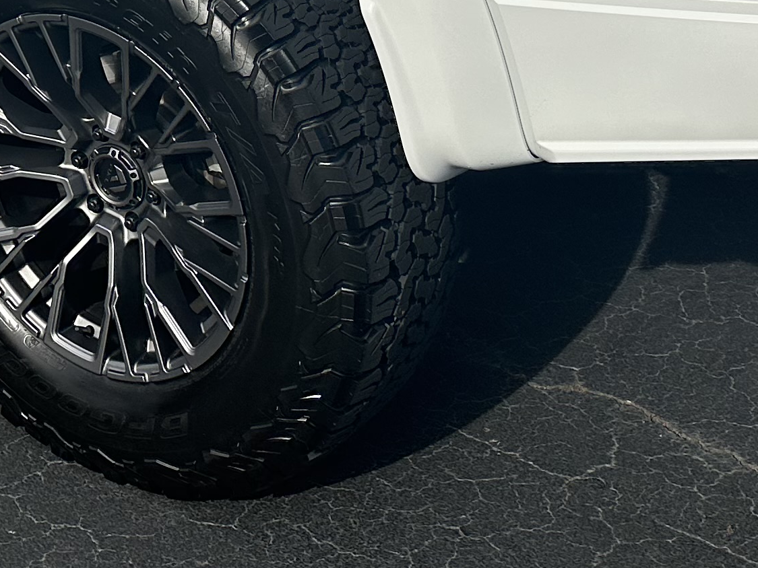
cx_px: -115
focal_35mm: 86
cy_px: -272
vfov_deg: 15.8
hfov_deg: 21.4
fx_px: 1883
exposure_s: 1/6211
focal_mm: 6.86
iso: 80
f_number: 1.78
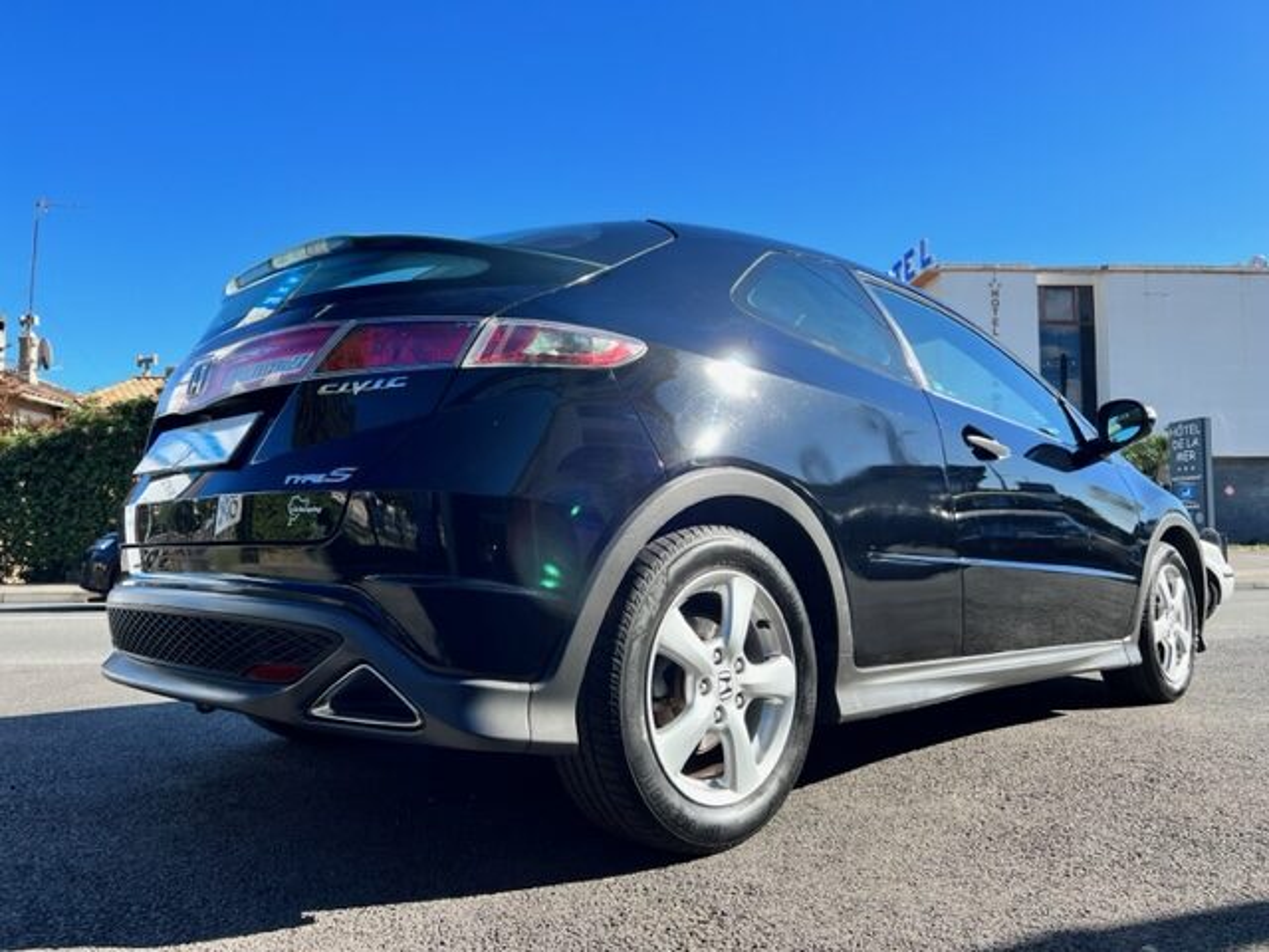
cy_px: 476
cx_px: 634
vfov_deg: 53.1
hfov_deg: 67.3
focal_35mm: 26
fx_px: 953
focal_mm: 5.7
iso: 50
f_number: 1.5
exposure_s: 1/1724
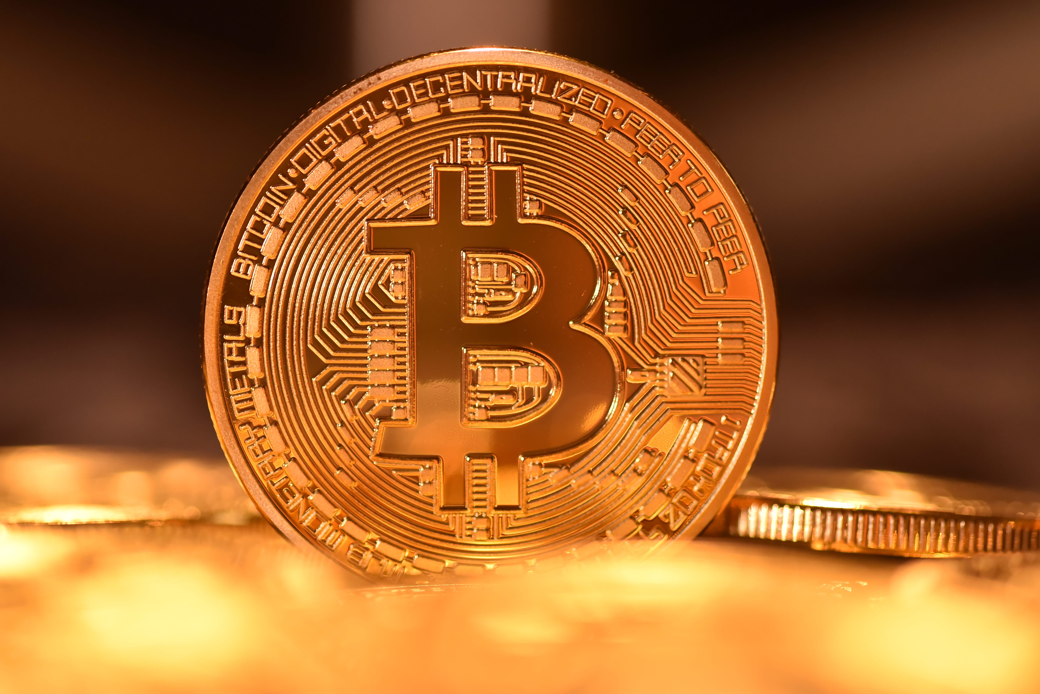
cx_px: 520
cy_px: 347
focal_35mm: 105
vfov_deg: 13.1
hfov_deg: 19.4
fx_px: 3034
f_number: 4
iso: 2200
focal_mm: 105
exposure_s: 1/160
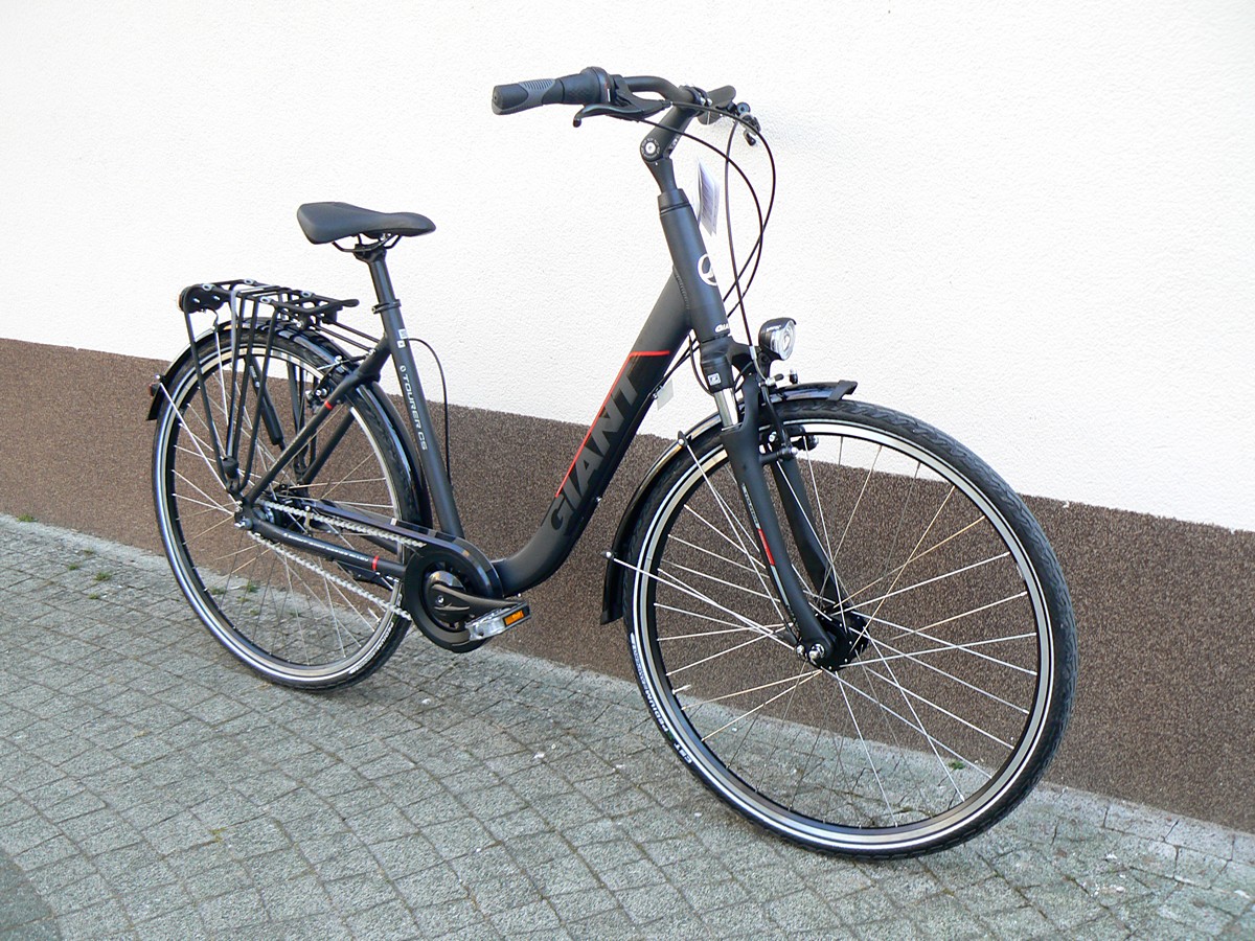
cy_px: 470
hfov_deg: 51.4
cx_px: 628
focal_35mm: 36
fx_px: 1305
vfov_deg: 39.7
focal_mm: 6
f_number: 2.8
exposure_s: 1/30
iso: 80
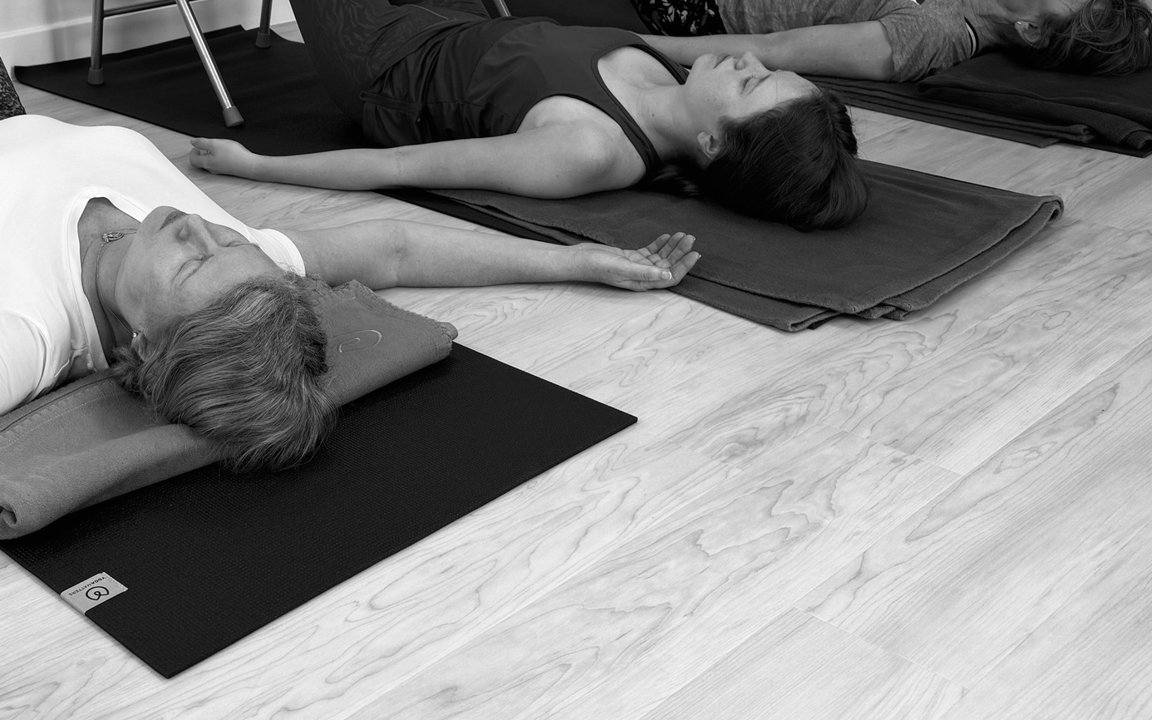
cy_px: 107
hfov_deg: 41.5
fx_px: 1475
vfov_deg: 26.7
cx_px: 300
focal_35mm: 47
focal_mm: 6.76
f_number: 1.78
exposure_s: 1/243
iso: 64
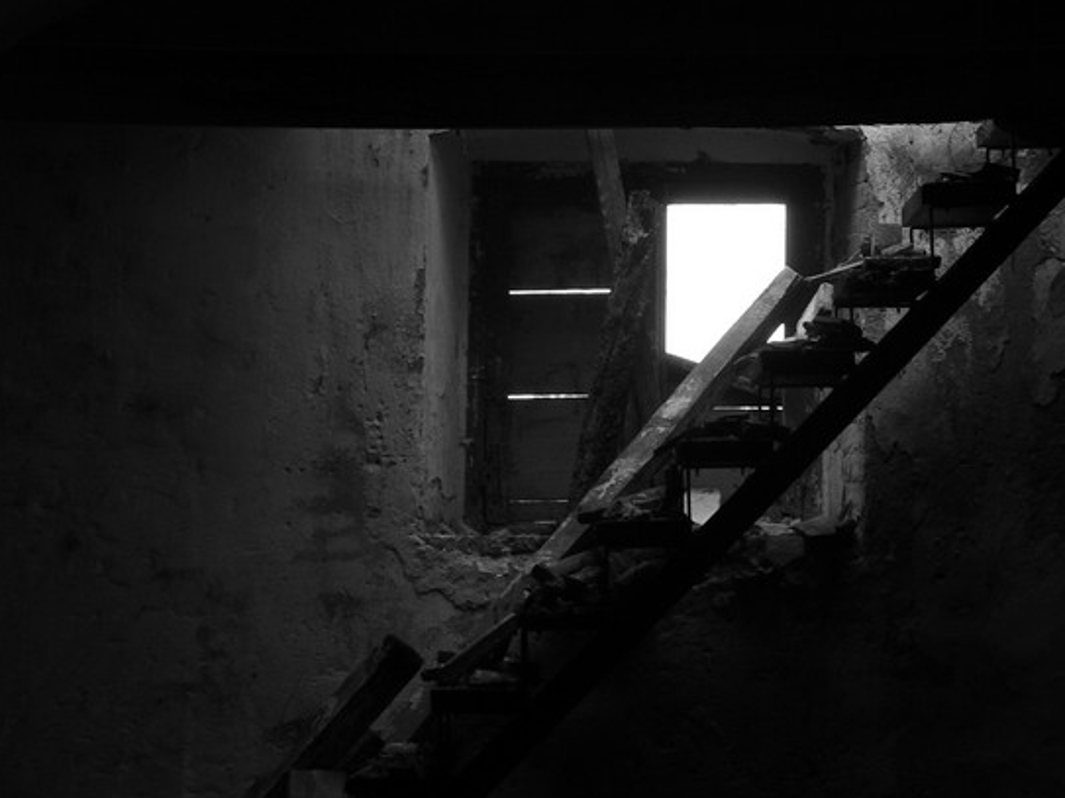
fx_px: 4860
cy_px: 411
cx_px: 634
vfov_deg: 9.4
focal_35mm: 158
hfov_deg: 12.5
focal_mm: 21.6
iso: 80
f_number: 3.6
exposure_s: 1/40
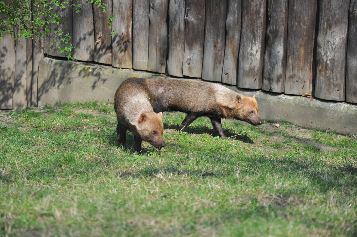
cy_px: 118
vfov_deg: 8.7
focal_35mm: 158
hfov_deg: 13.1
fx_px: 1560
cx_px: 178
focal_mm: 105
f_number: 5.6
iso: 800
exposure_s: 1/2000
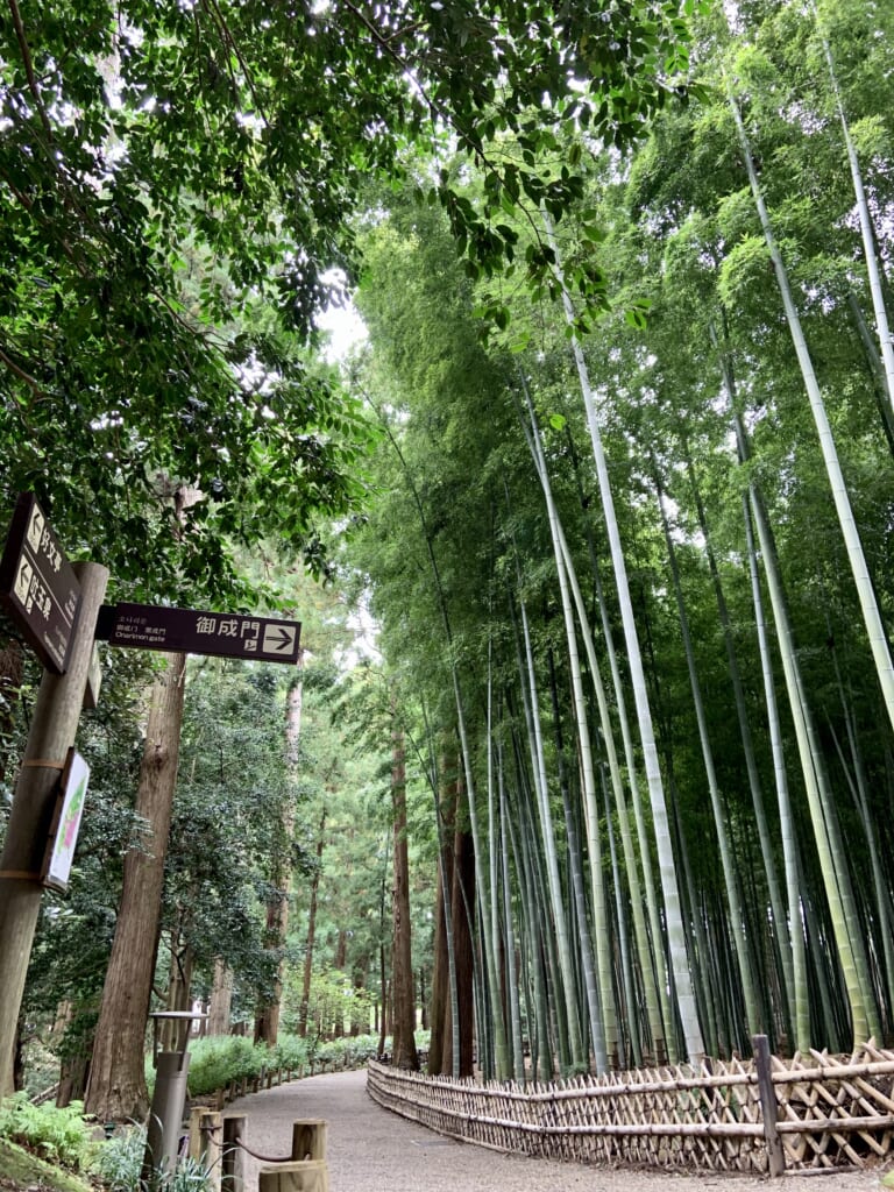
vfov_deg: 67.3
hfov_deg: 53.1
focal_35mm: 26
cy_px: 596
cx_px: 447
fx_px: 895
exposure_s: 1/60
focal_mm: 4.25
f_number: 1.8
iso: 160
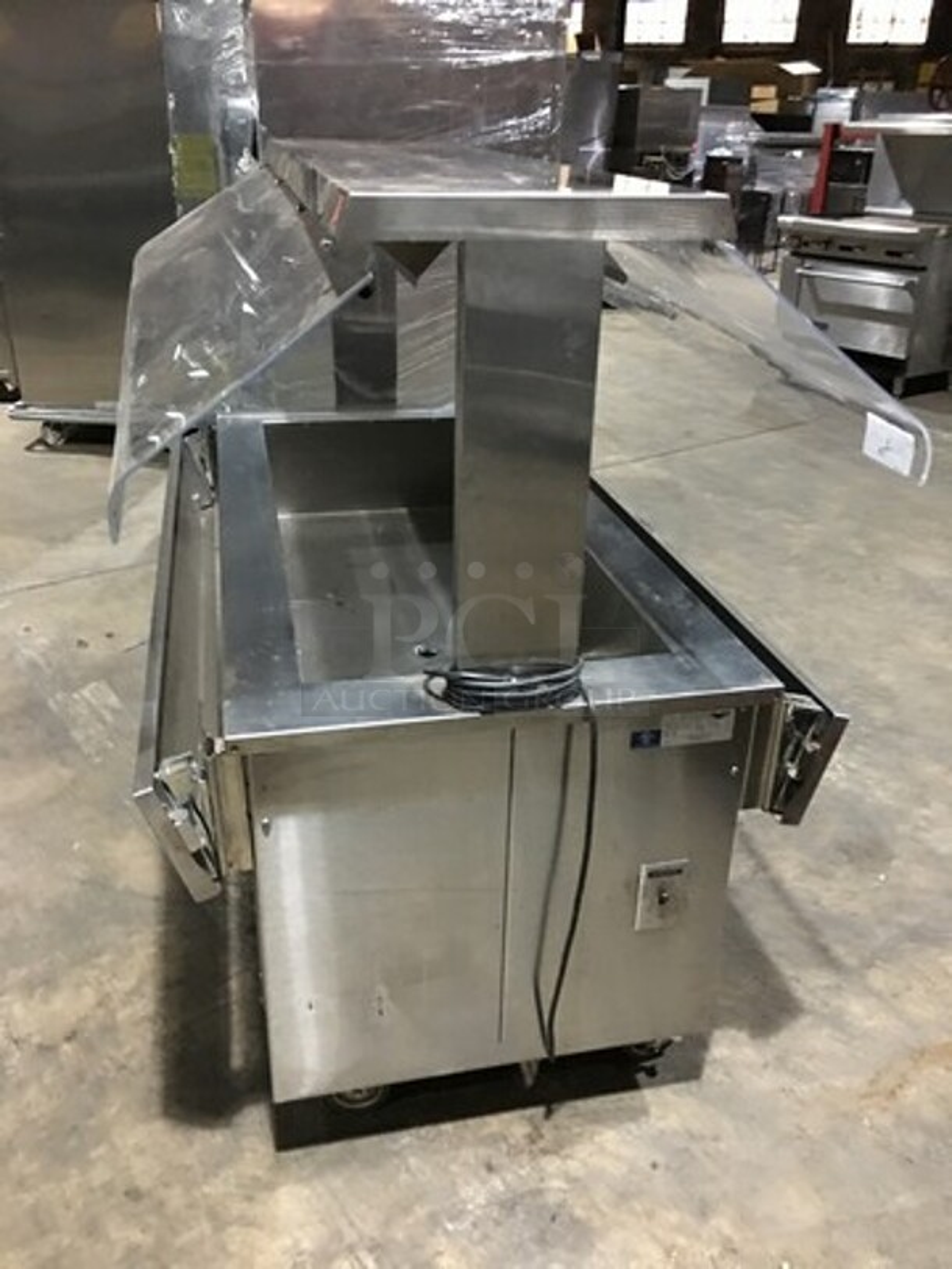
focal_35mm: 29
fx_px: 1063
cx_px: 476
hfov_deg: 48.2
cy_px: 634
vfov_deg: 61.7
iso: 80
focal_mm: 4.15
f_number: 2.2
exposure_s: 1/4
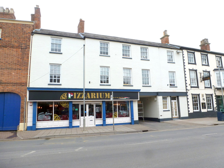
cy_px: 84
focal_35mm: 24
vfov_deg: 56.8
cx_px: 112
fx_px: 155
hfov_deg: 71.6
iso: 100
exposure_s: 1/160
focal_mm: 4.3
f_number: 4
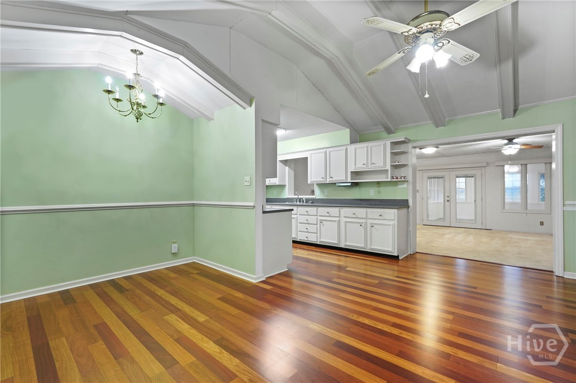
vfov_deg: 73.7
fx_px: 256
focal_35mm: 16
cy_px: 192
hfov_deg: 96.8
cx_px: 288
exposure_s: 3.2
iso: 320
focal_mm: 16
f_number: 9
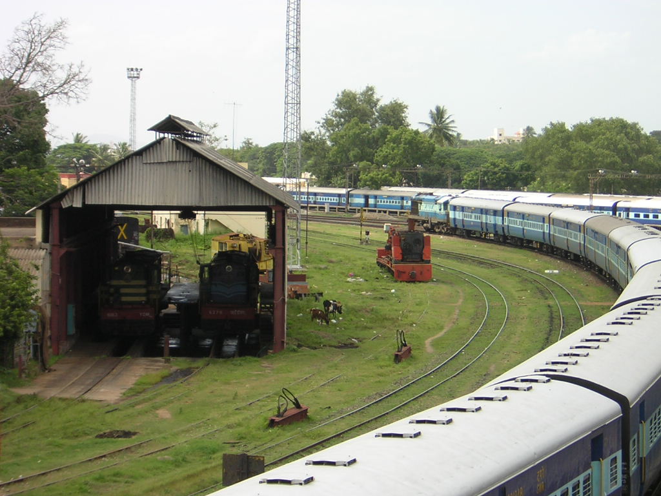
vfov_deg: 13.7
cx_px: 330
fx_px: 2062
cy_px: 248
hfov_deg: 18.2
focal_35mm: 108
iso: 100
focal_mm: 14.1
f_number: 4.7
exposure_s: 1/273
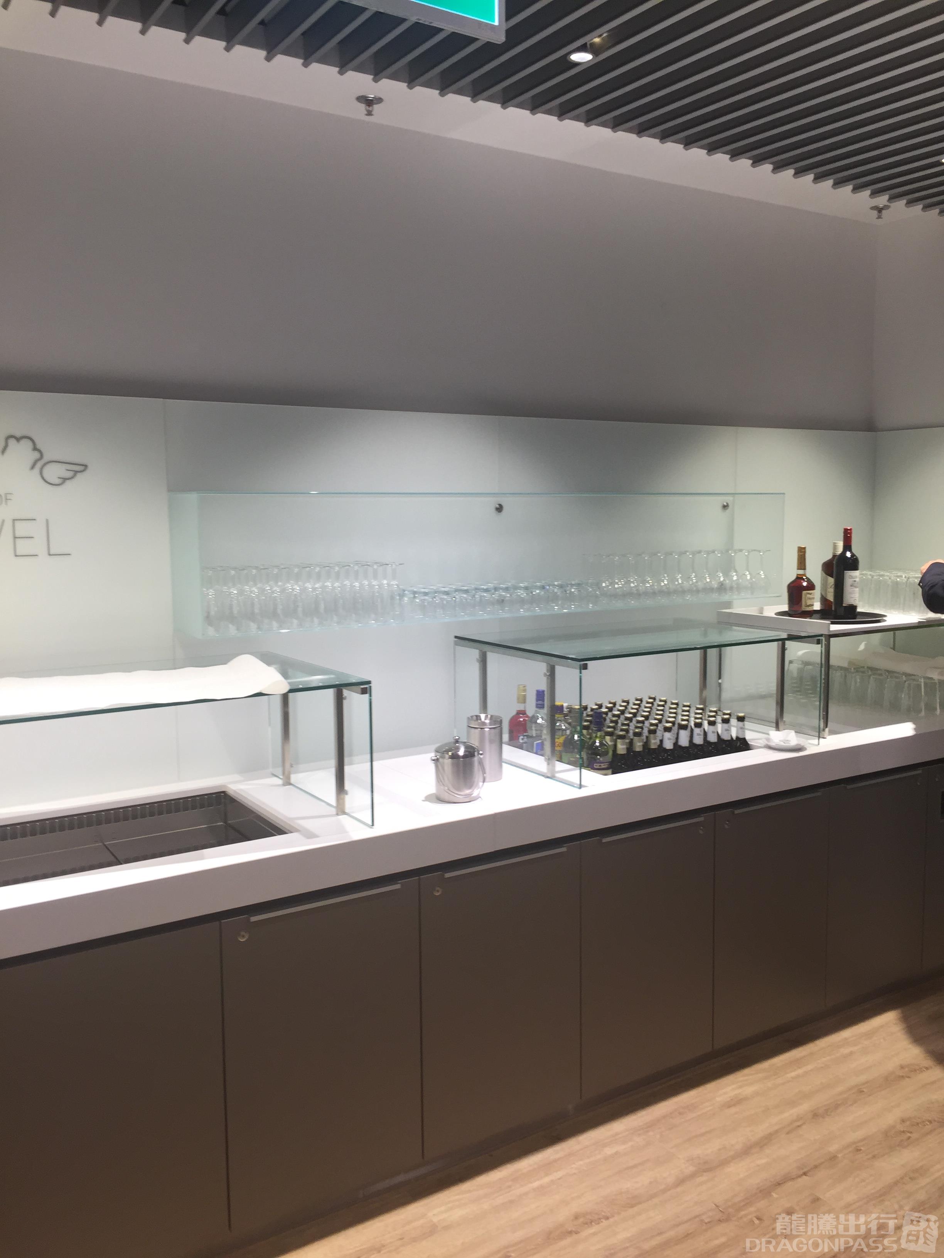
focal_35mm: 29
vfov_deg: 61.7
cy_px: 629
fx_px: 1054
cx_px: 472
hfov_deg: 48.2
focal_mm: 4.15
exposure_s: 1/50
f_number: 2.2
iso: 40
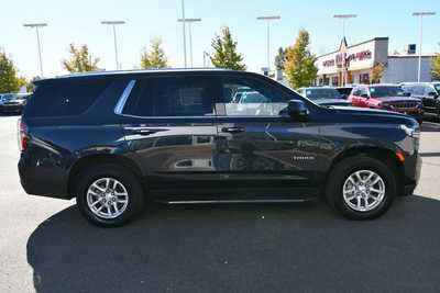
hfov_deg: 61.9
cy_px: 146
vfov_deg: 43.6
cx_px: 220
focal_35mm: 30
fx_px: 367
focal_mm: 20
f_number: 8
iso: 200
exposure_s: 1/250
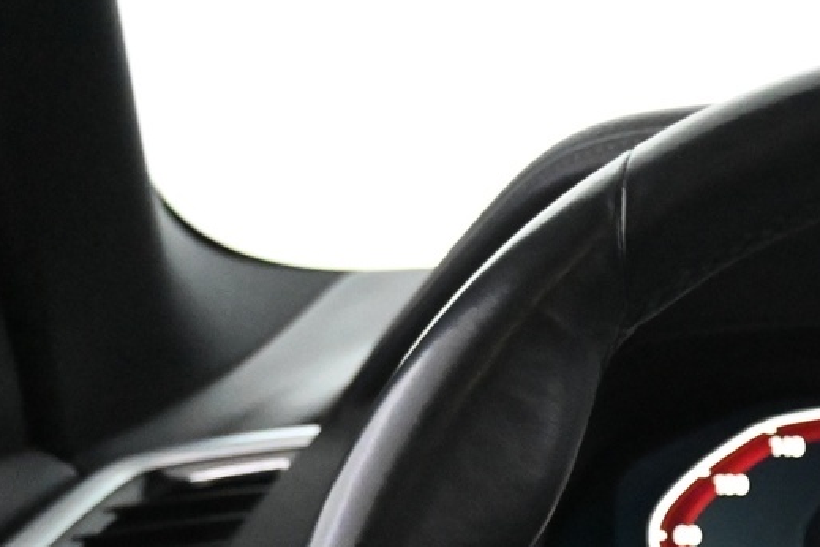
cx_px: 1068
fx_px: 2399
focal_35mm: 105
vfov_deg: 12.4
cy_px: 824
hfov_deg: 18.1
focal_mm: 22.5
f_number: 4
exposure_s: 1/40
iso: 7200
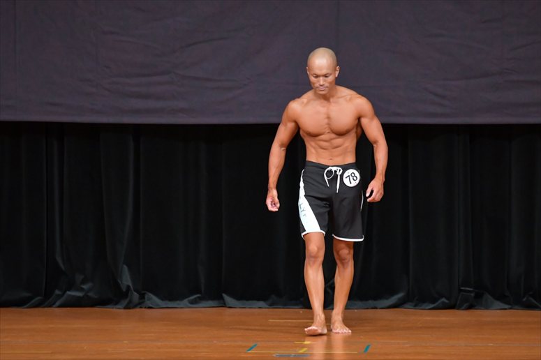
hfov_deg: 6.9
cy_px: 180
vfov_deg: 4.6
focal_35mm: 300
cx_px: 270
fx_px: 4506
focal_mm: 200
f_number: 5.6
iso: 5000
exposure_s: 1/400
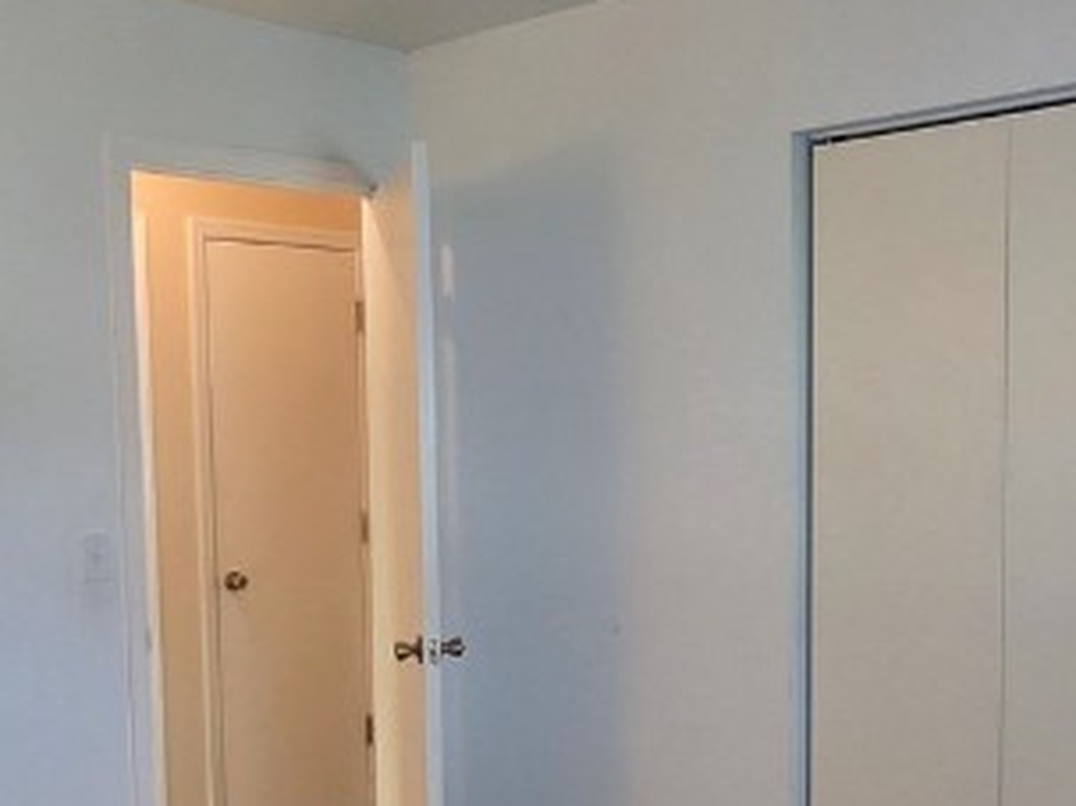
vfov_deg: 32.5
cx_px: 540
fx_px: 1367
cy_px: 557
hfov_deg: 43.0
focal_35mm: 44
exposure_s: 1/60
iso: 160
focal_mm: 2.2
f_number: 2.2
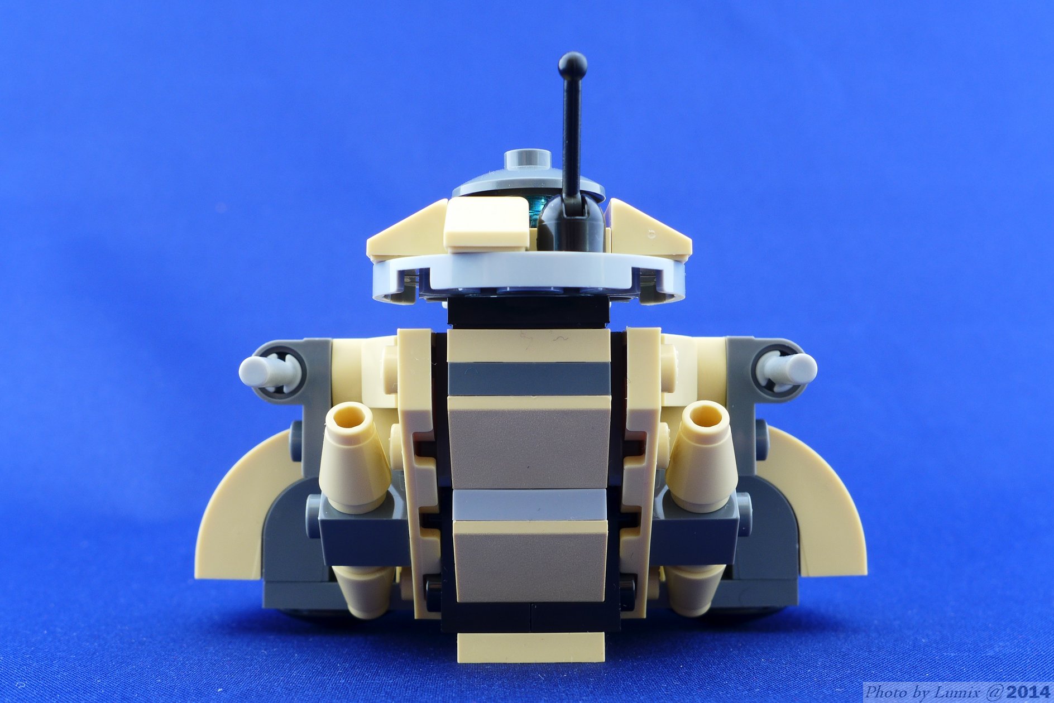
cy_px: 352
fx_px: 1464
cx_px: 527
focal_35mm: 50
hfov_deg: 39.6
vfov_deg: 27.0
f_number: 4.5
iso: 80
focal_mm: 9.8
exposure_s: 1/2
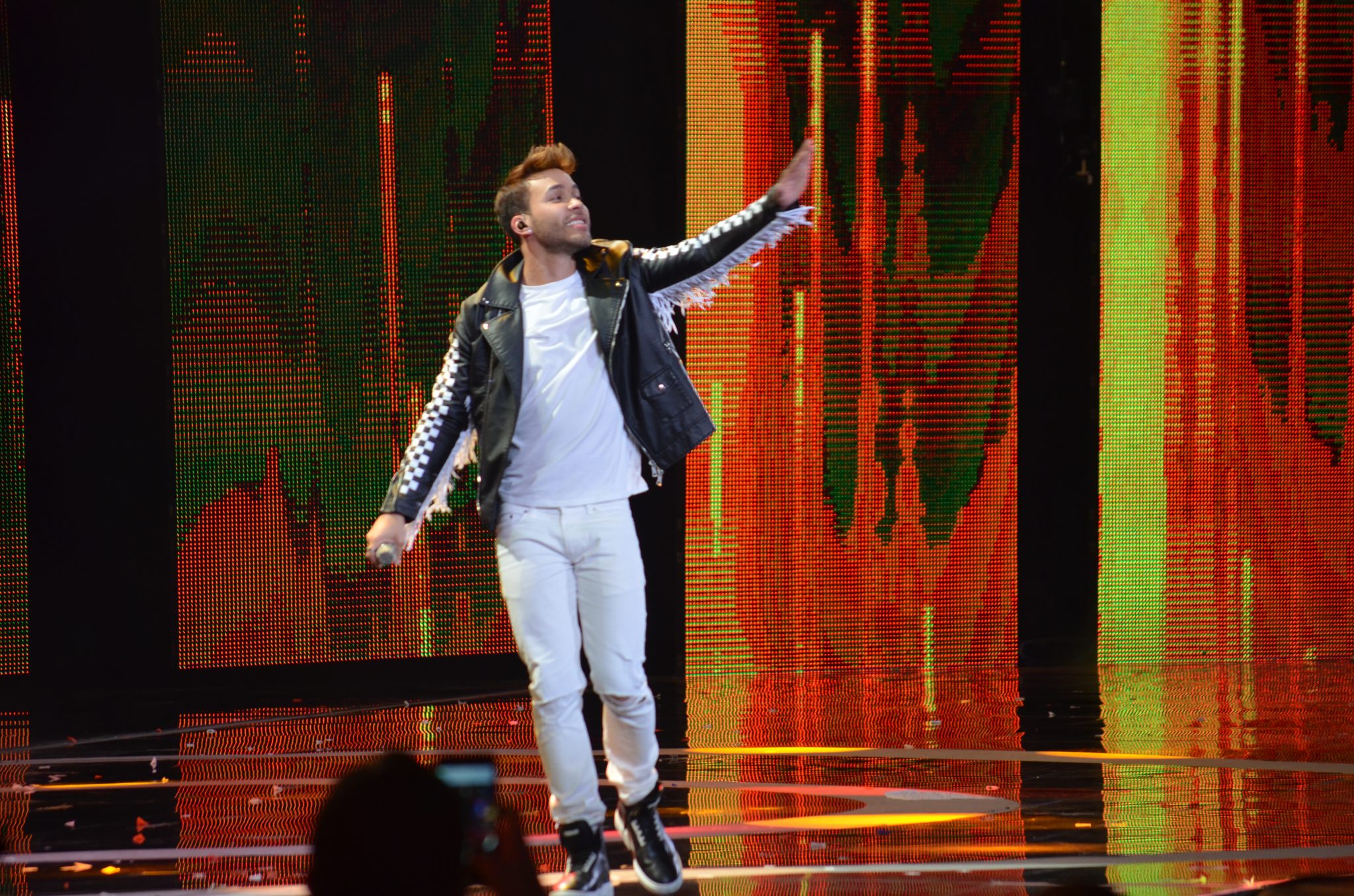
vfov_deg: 5.7
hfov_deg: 8.6
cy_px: 448
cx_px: 677
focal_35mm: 240
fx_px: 9007
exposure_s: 1/125
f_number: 5.3
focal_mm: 160
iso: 800
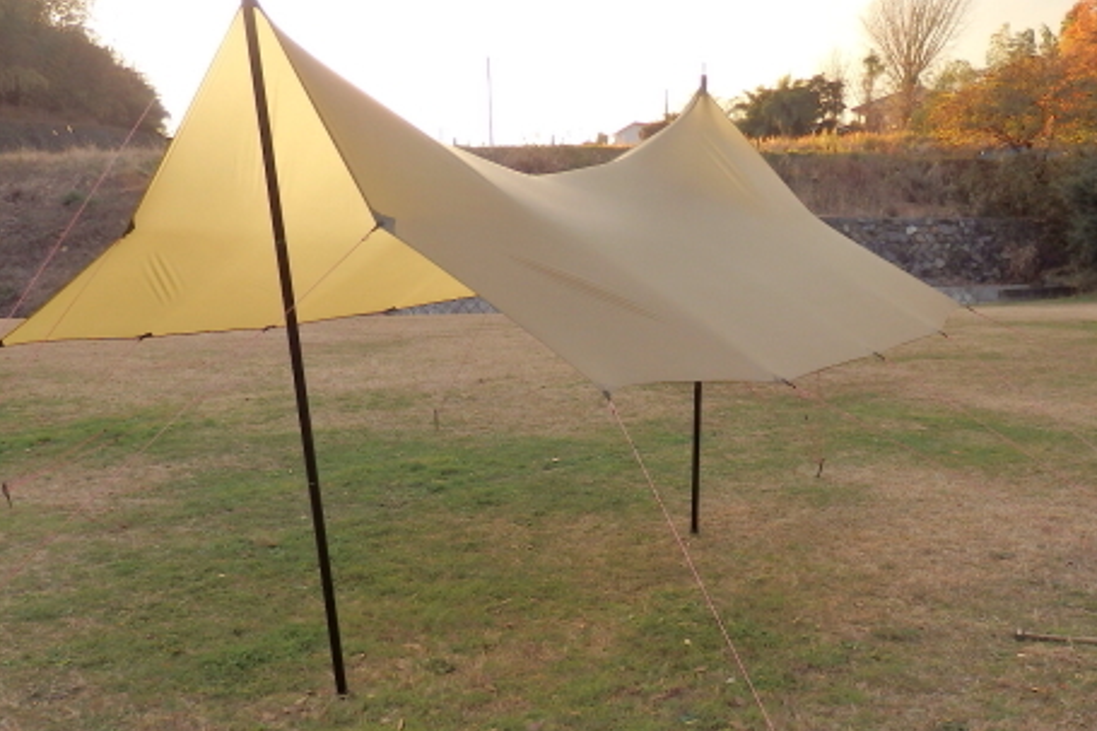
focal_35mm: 40
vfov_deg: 33.3
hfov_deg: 48.4
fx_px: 1218
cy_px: 445
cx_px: 591
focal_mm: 4.5
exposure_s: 1/200
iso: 125
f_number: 3
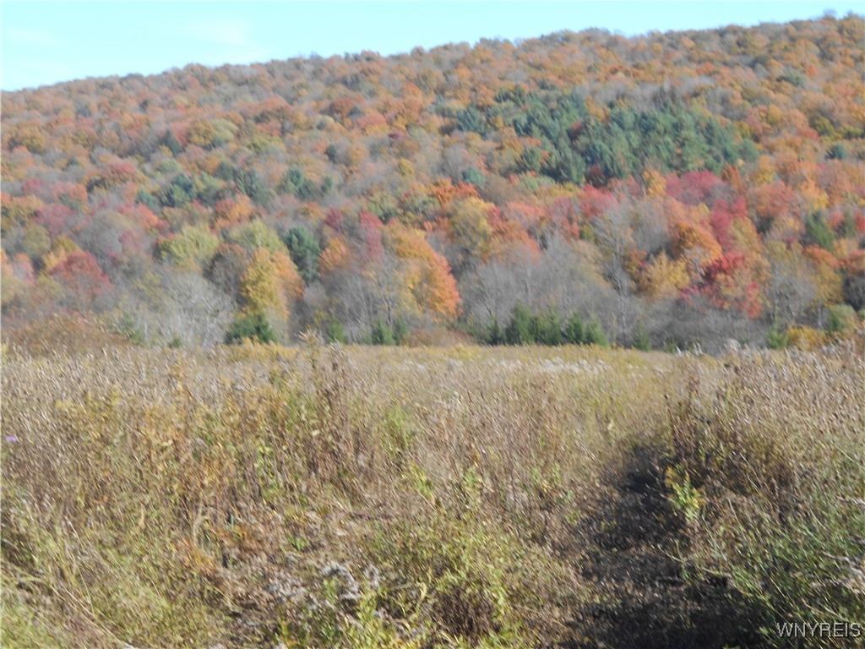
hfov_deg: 29.4
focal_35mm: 66
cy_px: 324
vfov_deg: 22.3
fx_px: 1649
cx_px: 432
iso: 80
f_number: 5.3
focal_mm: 11.6
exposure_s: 1/160
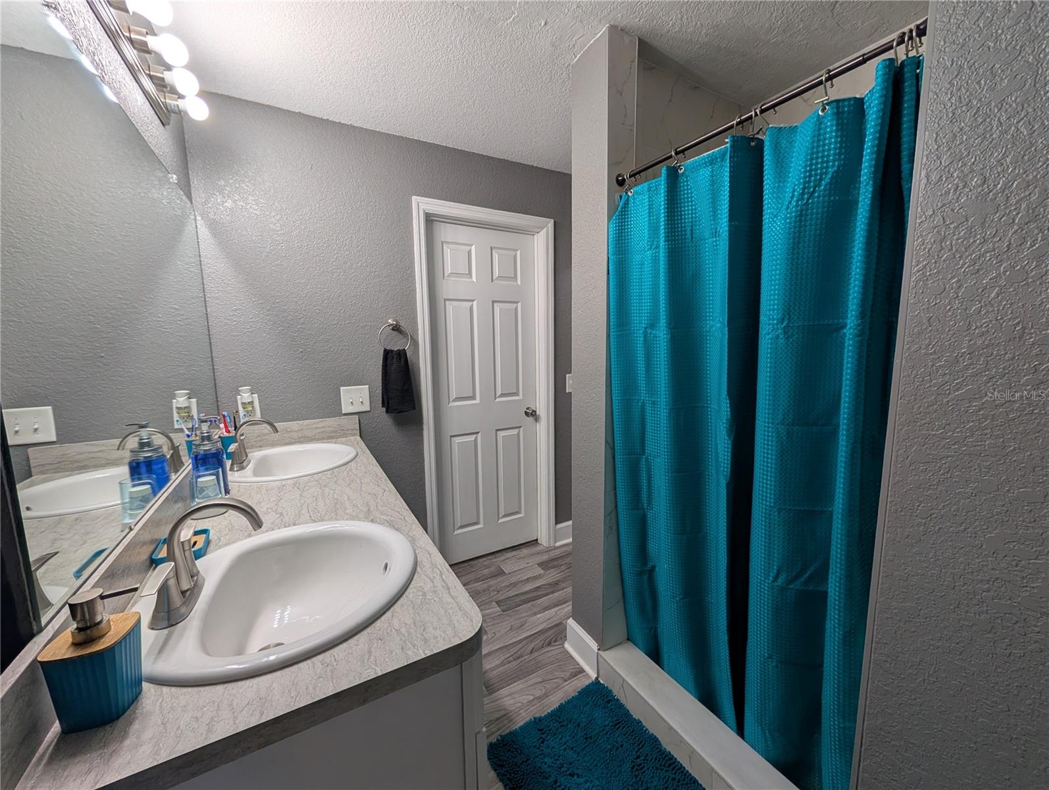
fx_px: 364
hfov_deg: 110.5
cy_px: 395
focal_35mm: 12
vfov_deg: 94.6
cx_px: 524
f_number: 1.7
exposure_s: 1/140
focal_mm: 2.02
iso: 44
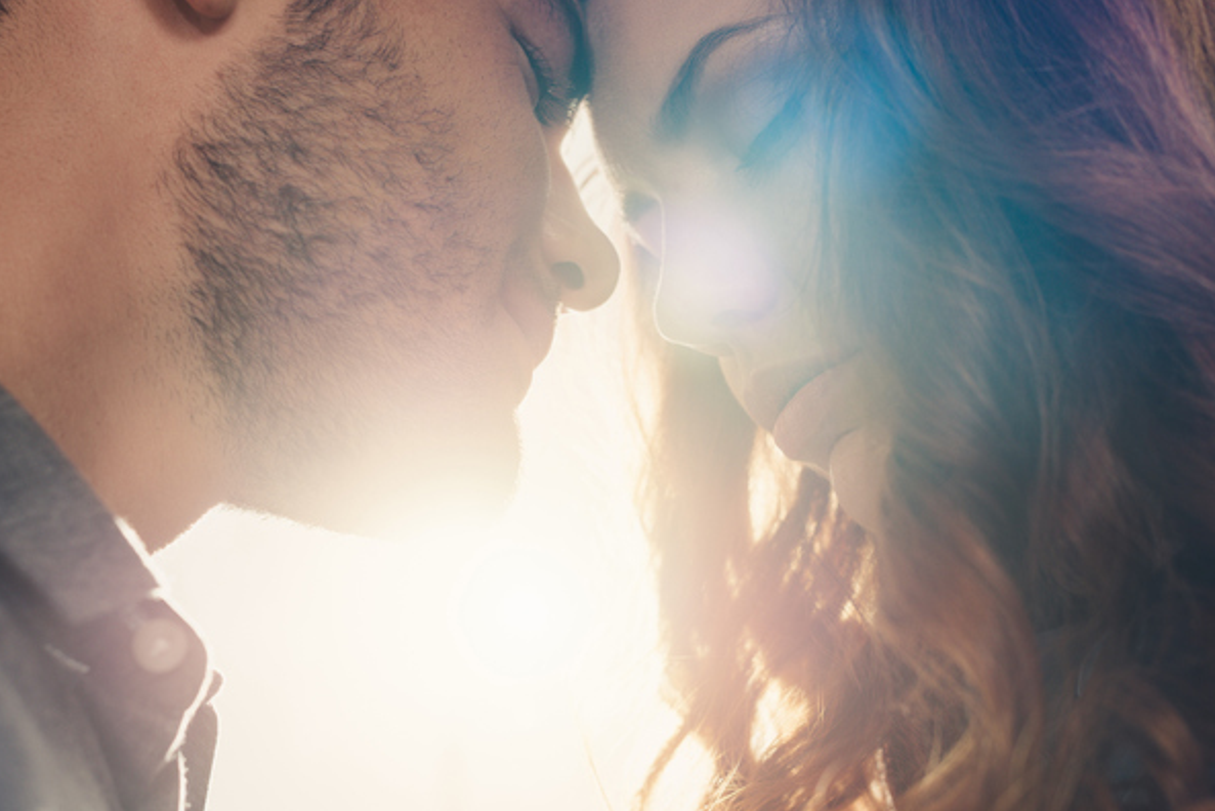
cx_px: 598
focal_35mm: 61
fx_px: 2060
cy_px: 421
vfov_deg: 22.3
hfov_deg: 32.9
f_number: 5
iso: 160
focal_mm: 50
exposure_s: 1/160
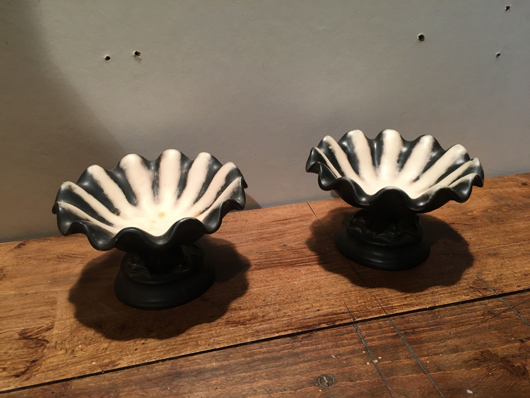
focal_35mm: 29
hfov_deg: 61.7
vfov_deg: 48.2
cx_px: 265
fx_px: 444
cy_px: 199
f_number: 2.2
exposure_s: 1/33
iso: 100
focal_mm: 4.15
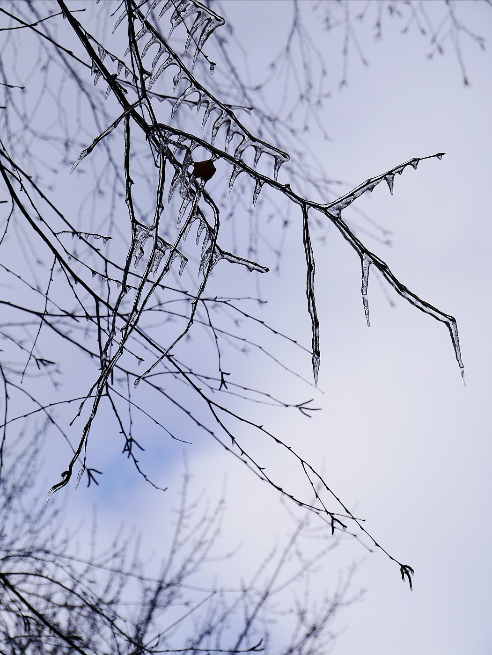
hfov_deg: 12.4
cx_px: 246
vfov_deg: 16.4
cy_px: 328
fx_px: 2273
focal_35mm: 120
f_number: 8
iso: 200
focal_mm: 60
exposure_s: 1/400
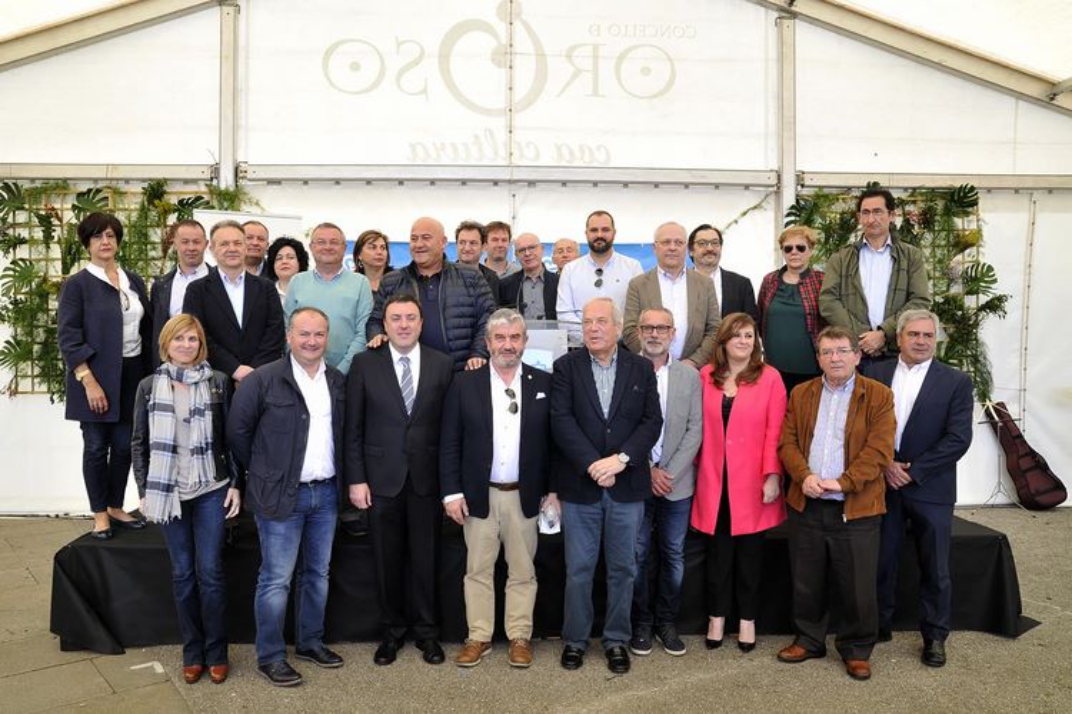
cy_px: 357
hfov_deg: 73.7
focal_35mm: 24
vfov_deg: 53.1
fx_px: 715
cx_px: 536
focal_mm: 24
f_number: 6.3
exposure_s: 1/125
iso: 640
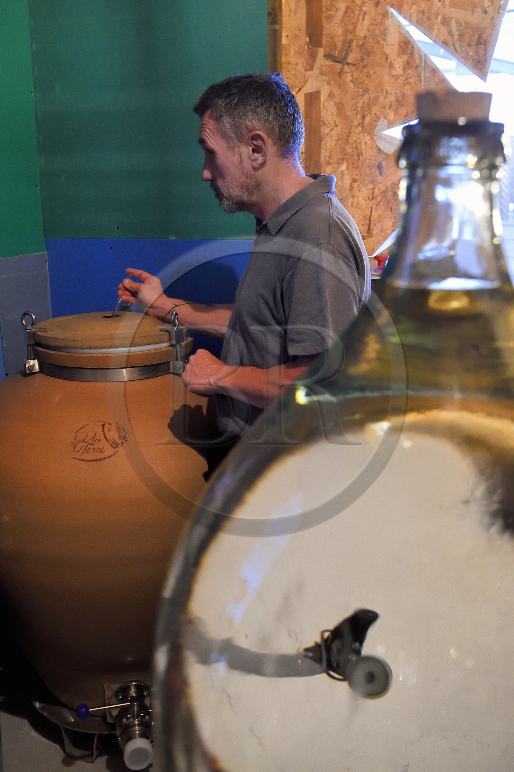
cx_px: 257
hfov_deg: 38.9
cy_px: 386
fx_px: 728
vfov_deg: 55.8
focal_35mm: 34
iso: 3200
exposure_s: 1/10
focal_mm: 34
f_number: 4.5
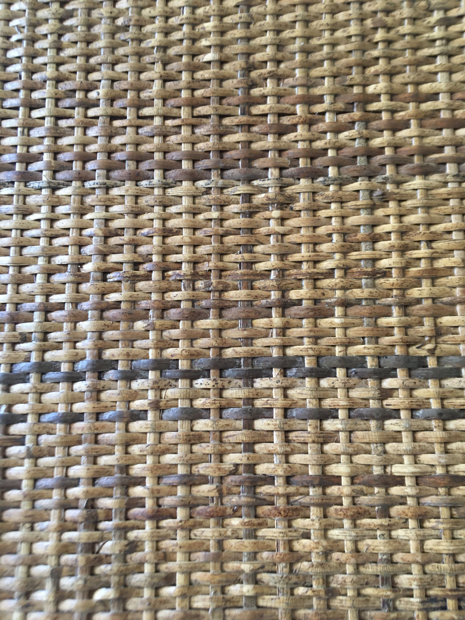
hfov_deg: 48.2
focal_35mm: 29
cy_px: 310
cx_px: 232
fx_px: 519
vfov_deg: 61.7
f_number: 2.2
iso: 100
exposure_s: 1/30
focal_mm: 4.15
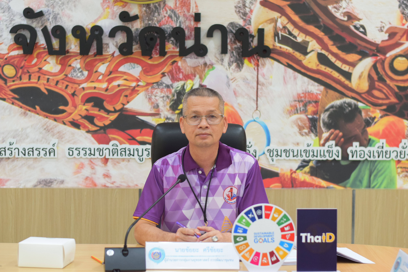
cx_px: 204
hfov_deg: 27.0
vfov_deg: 18.2
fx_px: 850
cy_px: 136
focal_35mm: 75
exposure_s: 1/160
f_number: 2.8
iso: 1250
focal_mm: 50
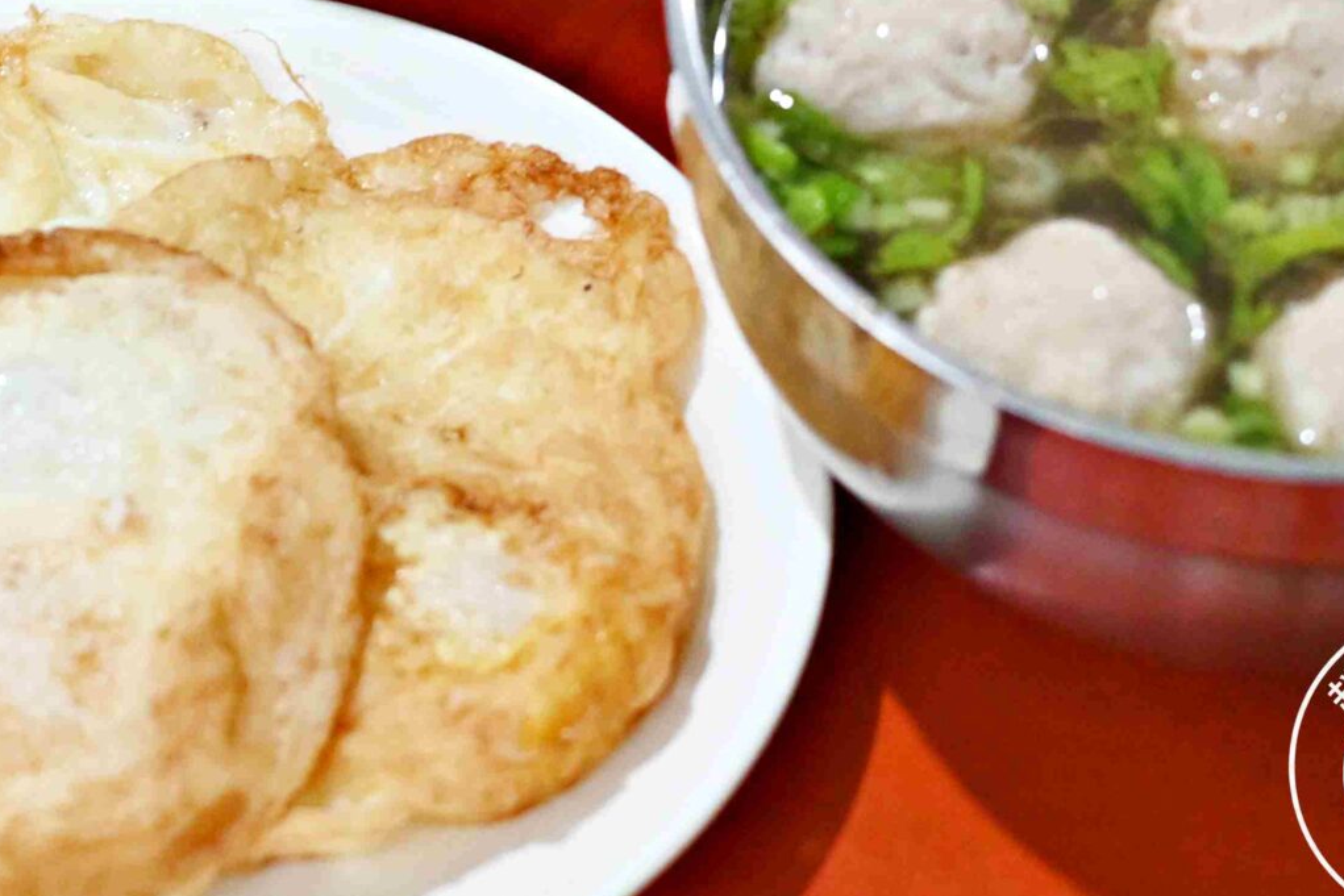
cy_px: -98
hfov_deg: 10.8
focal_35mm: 188
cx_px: -8
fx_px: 7019
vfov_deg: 7.3
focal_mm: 50
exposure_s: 1/160
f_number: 3.2
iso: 1100
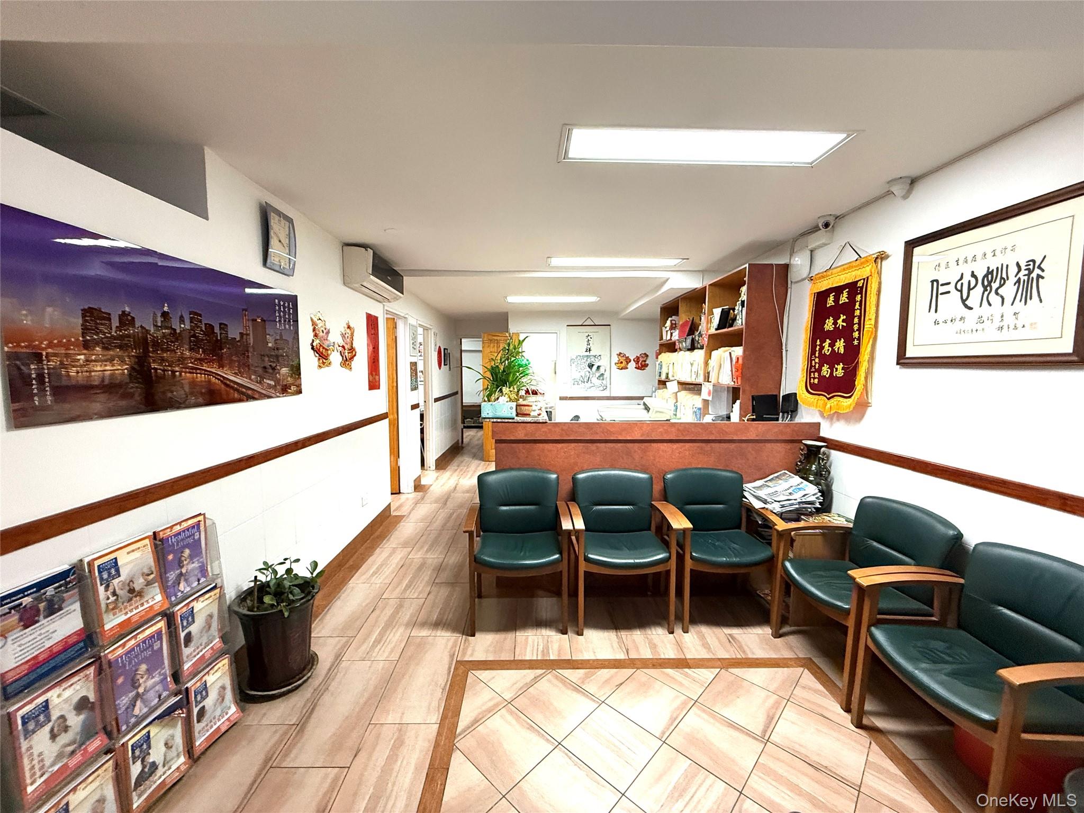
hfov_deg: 102.1
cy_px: 406
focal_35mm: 14
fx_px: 438
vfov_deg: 85.7
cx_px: 542
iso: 400
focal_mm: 2.22
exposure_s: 1/60
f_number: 2.2
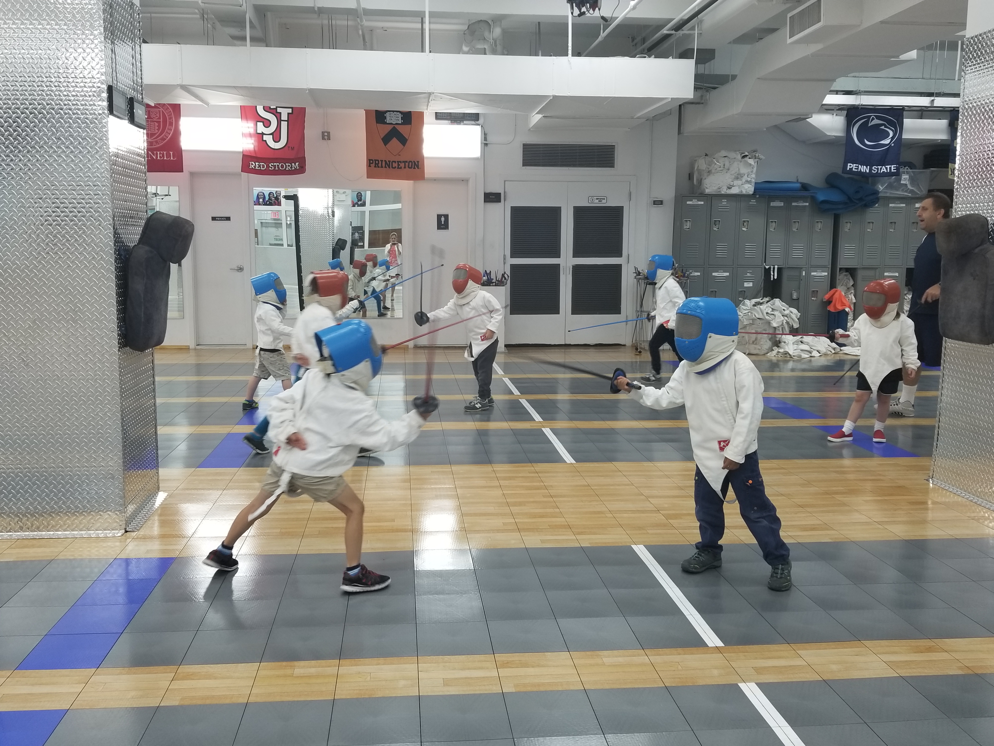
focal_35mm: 26
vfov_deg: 53.1
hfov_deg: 67.3
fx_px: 747
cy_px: 373
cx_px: 497
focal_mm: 4.25
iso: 64
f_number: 1.7
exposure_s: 1/60
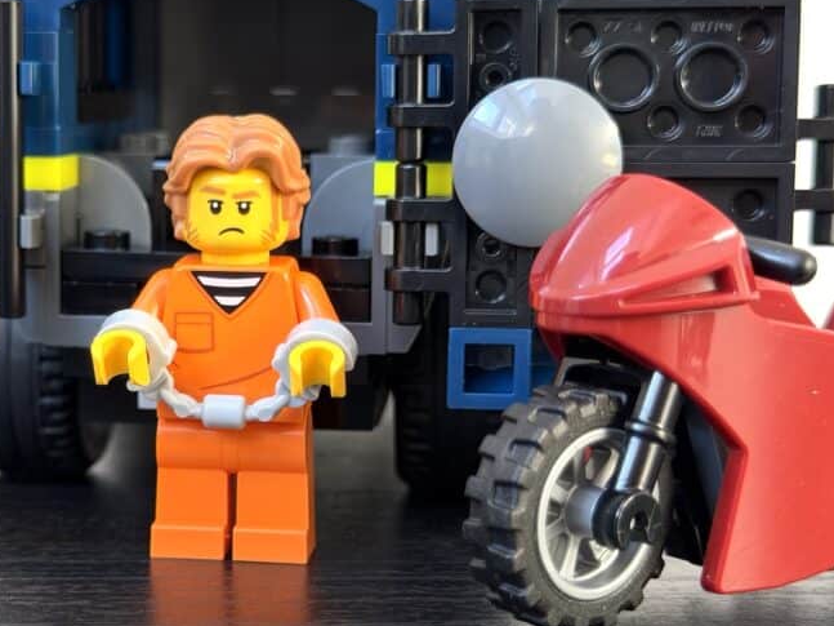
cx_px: 238
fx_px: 1831
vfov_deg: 19.4
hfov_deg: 25.4
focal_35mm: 76
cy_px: 364
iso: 160
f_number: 1.78
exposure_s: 1/60
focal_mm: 6.76
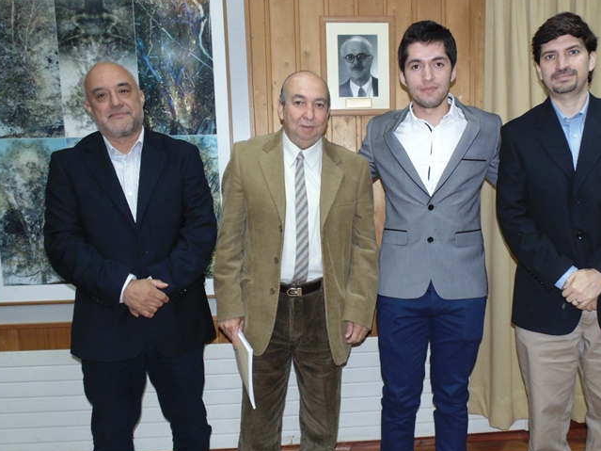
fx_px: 538
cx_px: 355
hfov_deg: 58.0
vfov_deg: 45.4
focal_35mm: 31
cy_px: 238
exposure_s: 1/30
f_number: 3.1
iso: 200
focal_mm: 4
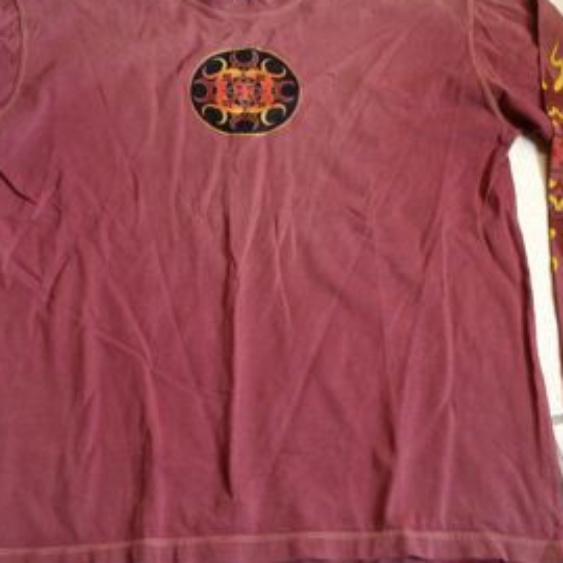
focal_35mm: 55
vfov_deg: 31.1
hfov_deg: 31.0
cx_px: 242
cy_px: 280
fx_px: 1012
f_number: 2.4
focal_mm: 4.28
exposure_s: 1/15
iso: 80
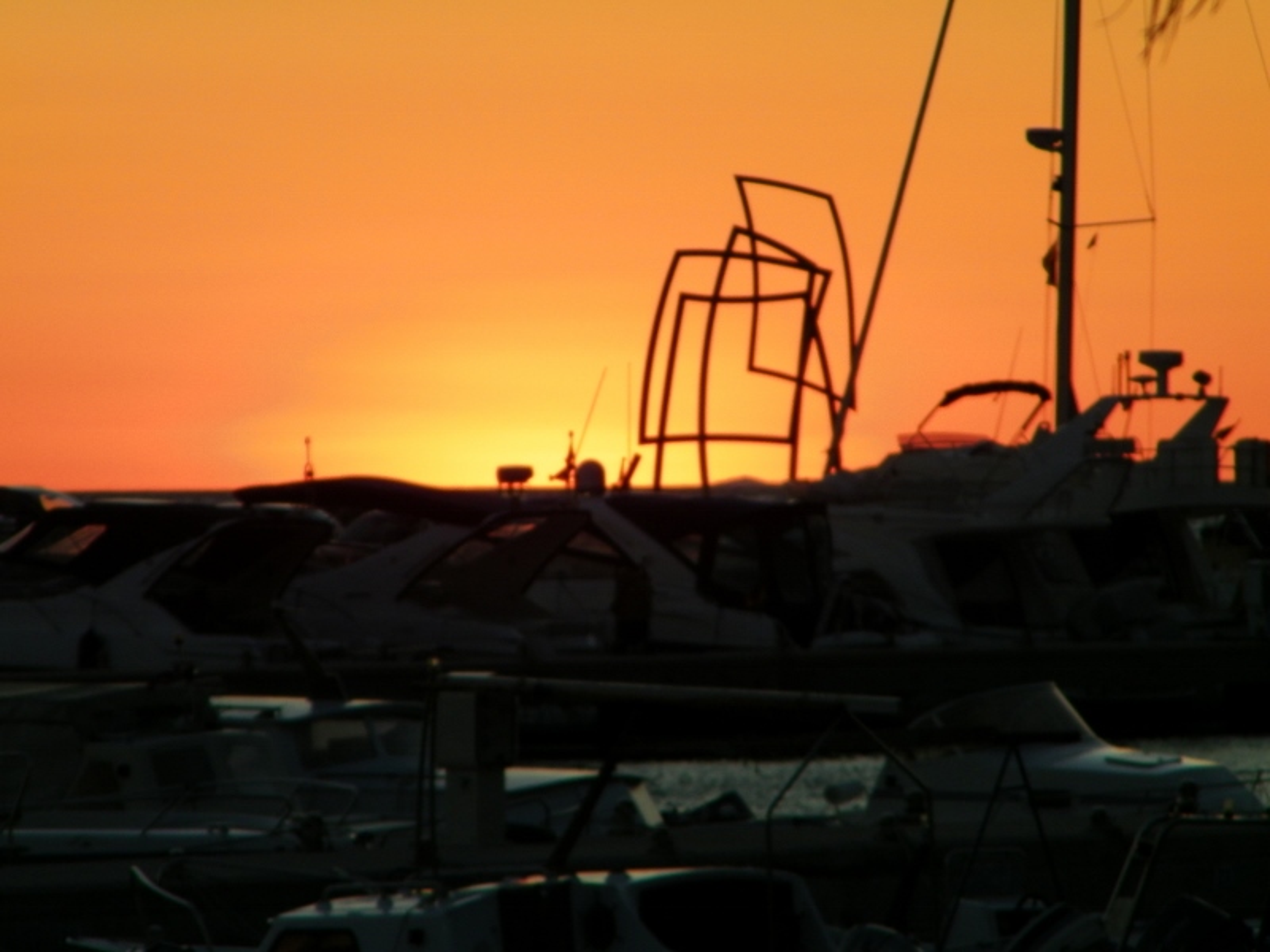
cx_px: 635
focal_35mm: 312
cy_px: 476
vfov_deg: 4.8
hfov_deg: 6.4
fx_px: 11447
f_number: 5.4
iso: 80
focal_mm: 55.7
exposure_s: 1/100
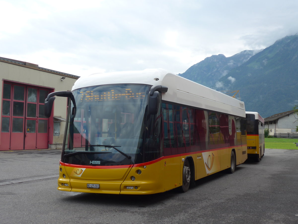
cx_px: 149
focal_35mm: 46
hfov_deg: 41.2
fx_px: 396
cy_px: 112
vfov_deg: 31.5
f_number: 3
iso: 80
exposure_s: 1/400
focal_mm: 9.5
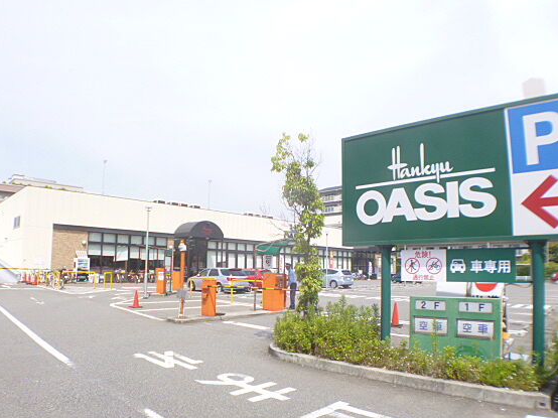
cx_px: 286
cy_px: 218
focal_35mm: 37
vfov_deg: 38.6
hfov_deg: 50.2
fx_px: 596
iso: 100
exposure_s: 1/1000
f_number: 2.9
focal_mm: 5.7
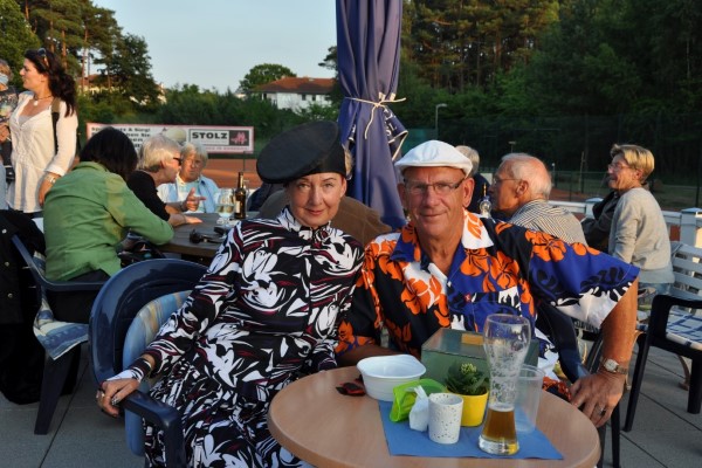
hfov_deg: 46.4
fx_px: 819
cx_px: 351
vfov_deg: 31.9
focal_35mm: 42
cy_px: 234
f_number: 6.3
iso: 200
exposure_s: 1/160
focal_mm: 28
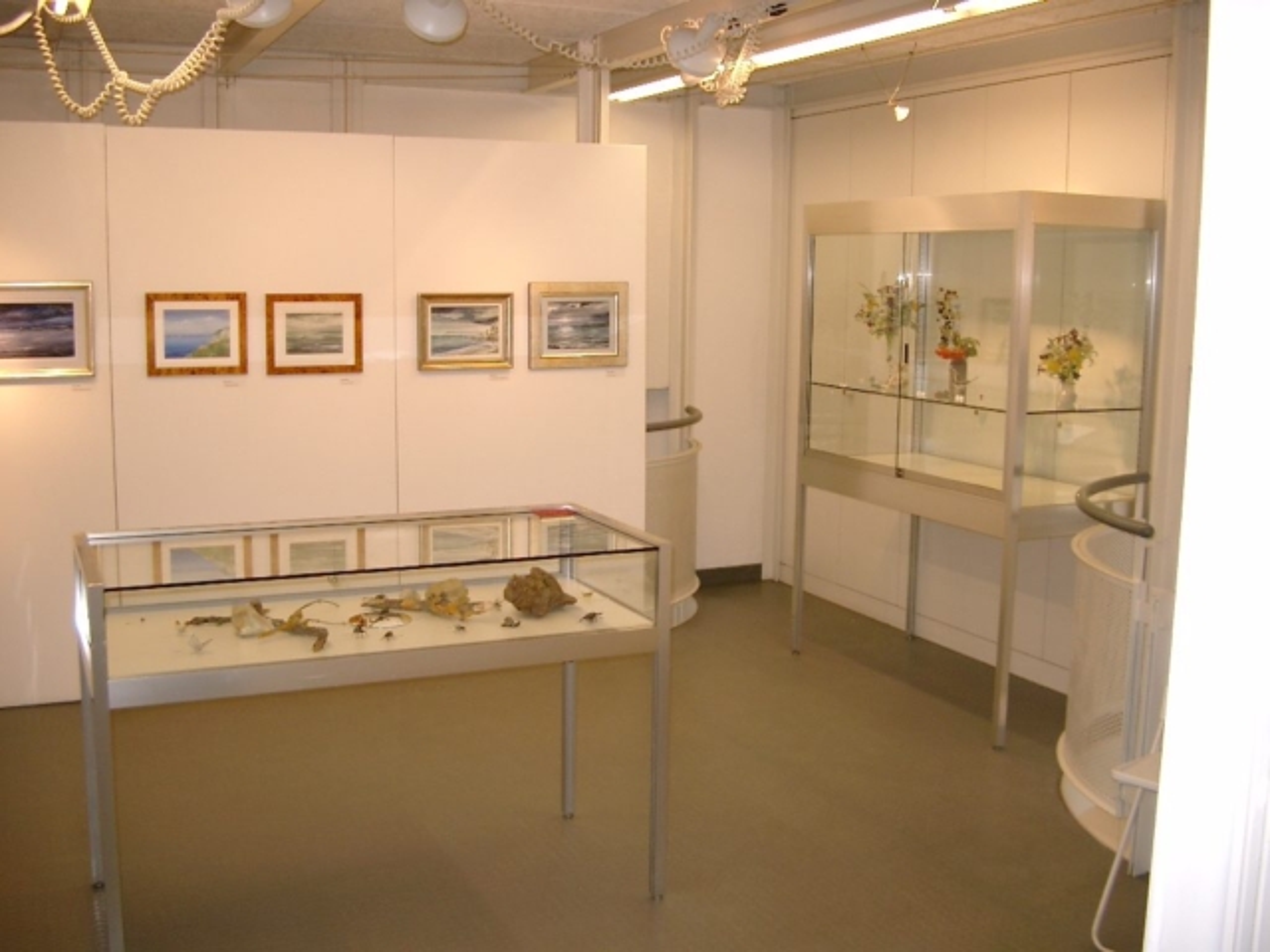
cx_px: 635
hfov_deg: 50.1
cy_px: 476
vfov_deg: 38.7
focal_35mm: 37
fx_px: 1357
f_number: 2.6
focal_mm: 7.6
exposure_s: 1/125
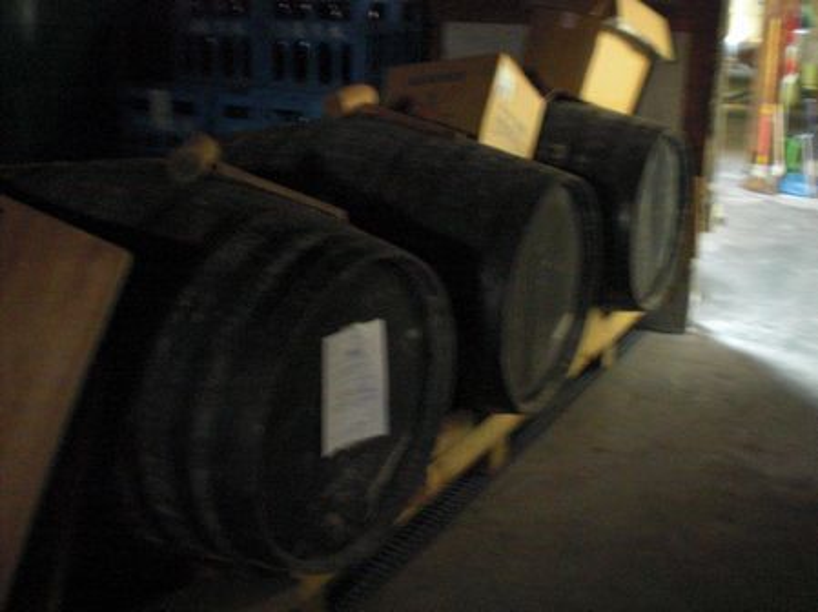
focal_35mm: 38
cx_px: 409
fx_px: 897
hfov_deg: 49.0
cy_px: 306
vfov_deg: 37.7
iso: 800
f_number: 3.1
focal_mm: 6.3
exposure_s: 1/8
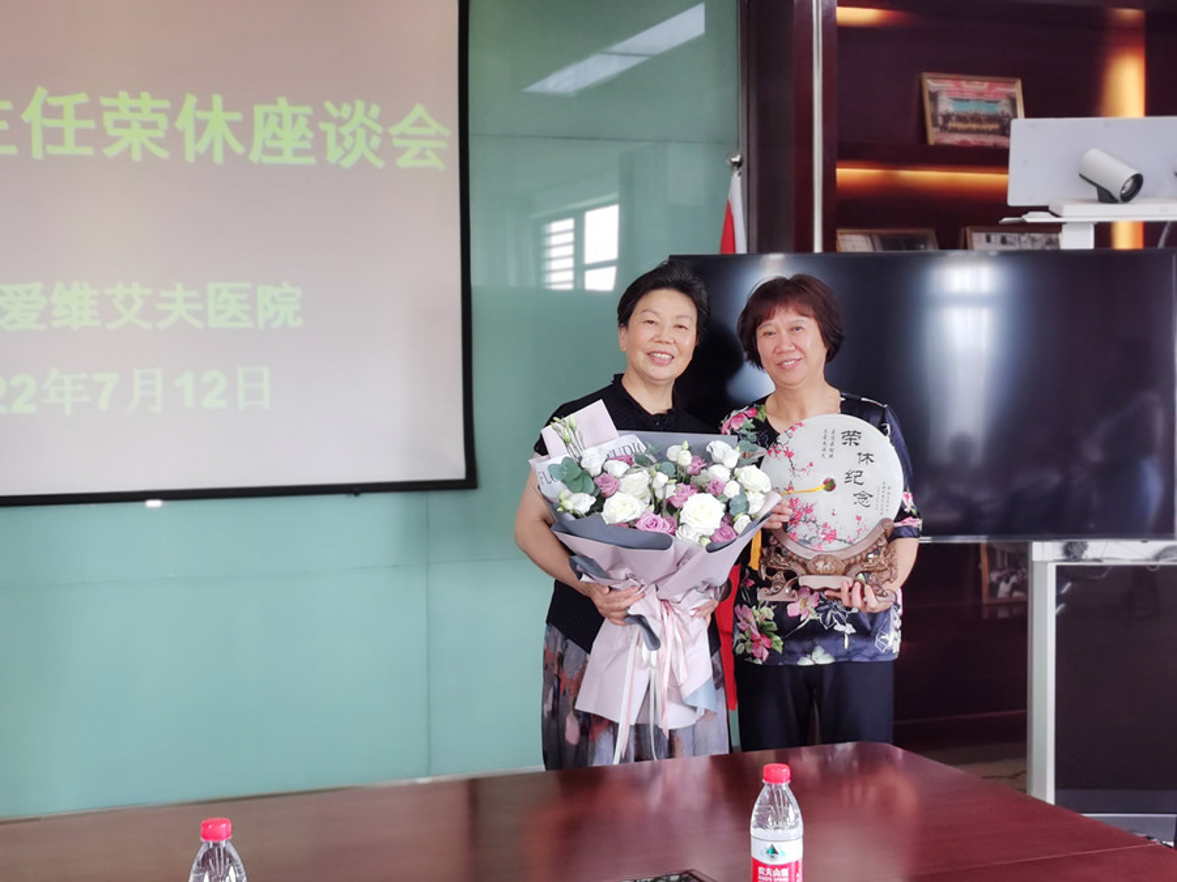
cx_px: 588
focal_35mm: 54
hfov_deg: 35.5
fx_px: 1836
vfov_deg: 27.0
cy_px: 441
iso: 100
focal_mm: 5.56
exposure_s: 1/50
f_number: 1.6
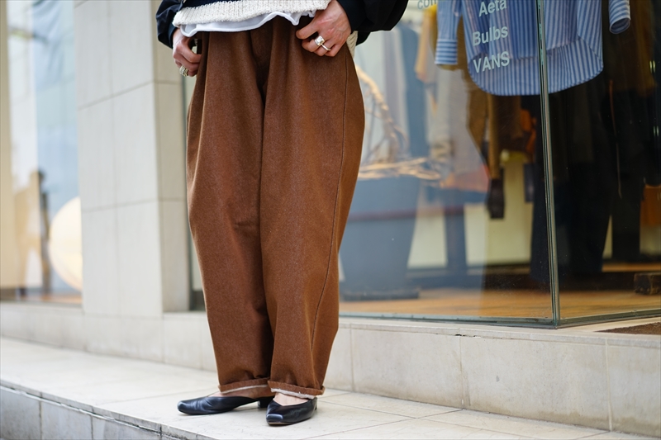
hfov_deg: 36.3
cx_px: 330
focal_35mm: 55
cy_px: 220
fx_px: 1010
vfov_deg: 24.6
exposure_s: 1/60
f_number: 1.8
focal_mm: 55
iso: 125
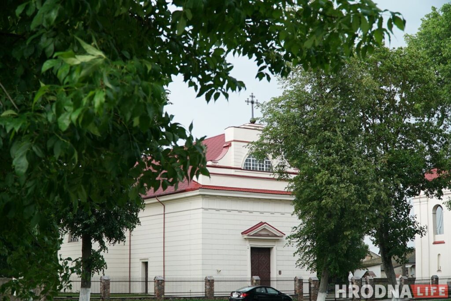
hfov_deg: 36.9
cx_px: 226
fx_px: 677
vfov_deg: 25.1
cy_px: 150
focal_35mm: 54
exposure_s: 1/250
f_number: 4.5
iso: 400
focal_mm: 36
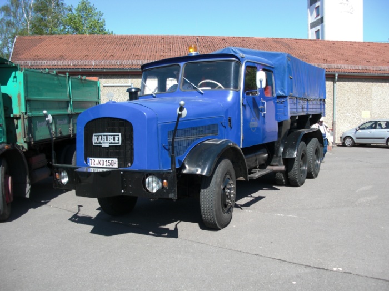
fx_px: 404
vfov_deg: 39.6
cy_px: 146
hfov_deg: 51.4
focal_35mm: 36
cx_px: 194
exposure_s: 1/400
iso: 50
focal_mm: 6.3
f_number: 2.8
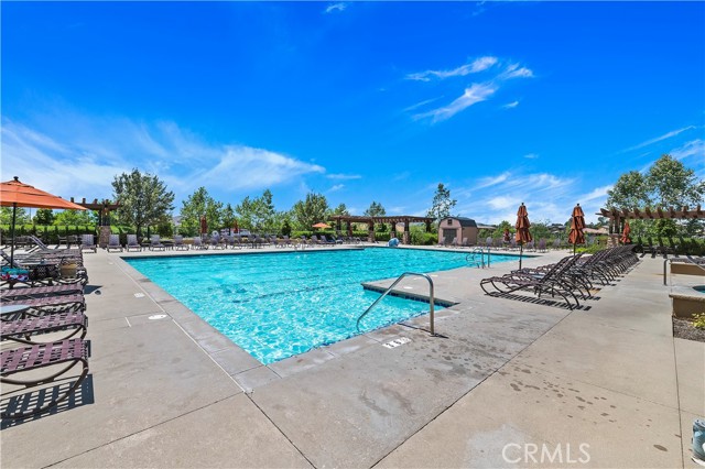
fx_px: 294
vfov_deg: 77.3
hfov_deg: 100.4
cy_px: 234
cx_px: 352
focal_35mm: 15
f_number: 18
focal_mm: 15
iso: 500
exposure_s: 1/400
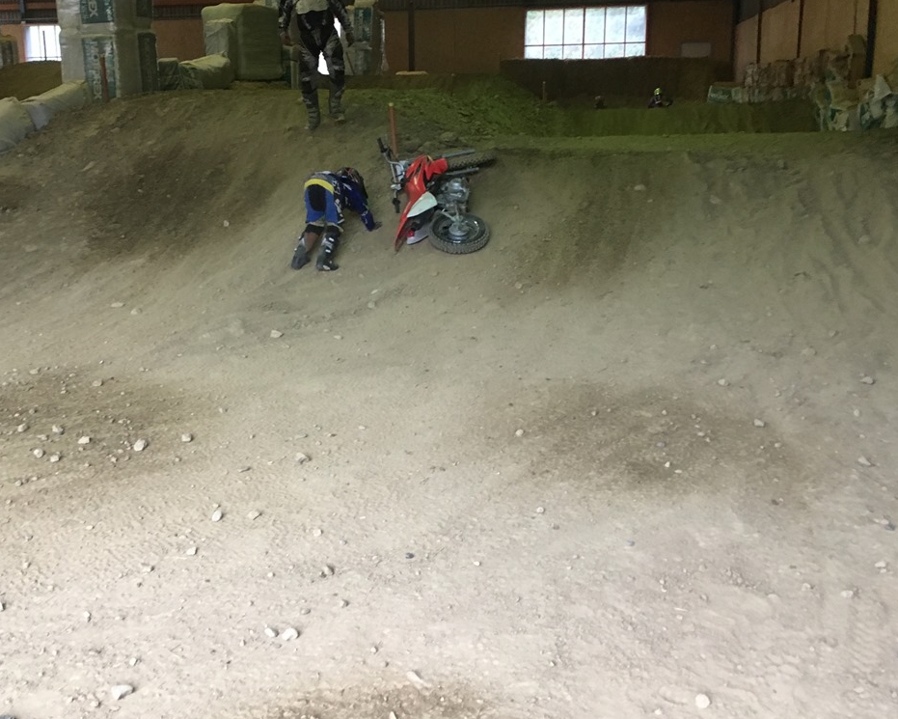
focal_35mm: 38
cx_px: 362
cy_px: 287
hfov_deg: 47.7
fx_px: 1010
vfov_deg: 39.0
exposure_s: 1/33
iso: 200
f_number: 2.2
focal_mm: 4.15
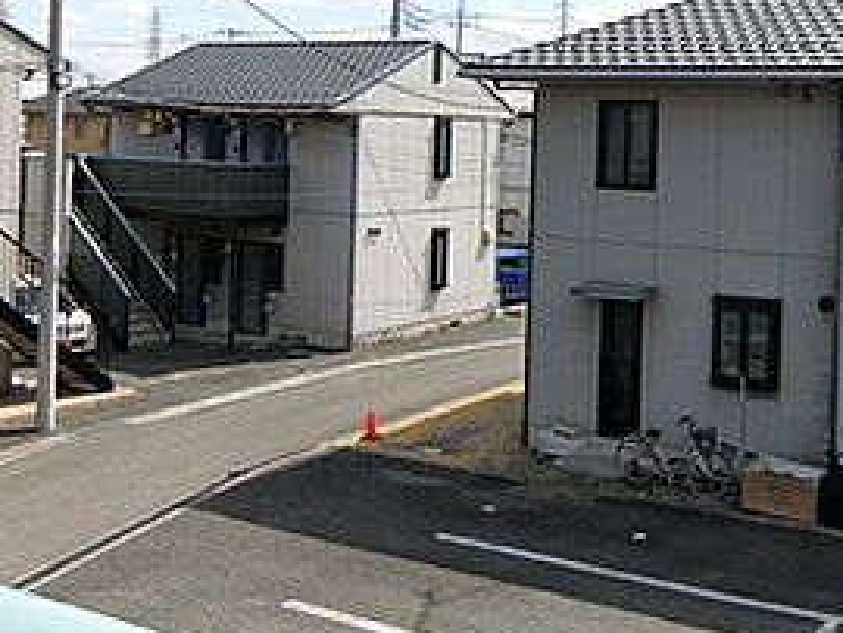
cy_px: 153
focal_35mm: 45
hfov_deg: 39.6
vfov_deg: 31.6
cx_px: 724
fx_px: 1097
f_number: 6.9
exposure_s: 1/200
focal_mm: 4.06
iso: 80
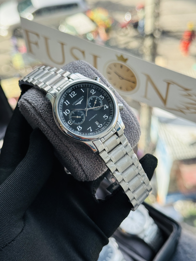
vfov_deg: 39.7
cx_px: 98
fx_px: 362
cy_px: 130
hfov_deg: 30.3
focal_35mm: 48
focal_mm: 6.76
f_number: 1.78
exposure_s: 1/731
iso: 64
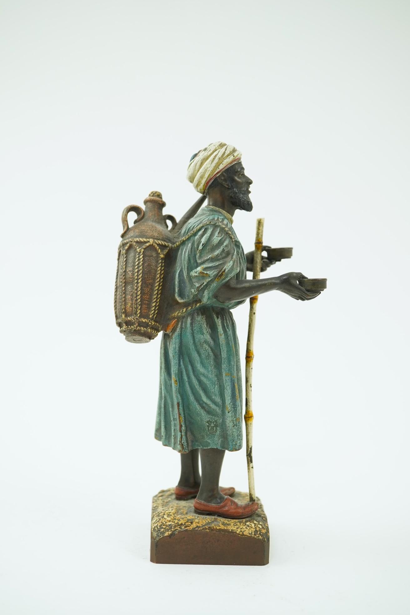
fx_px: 769
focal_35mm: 45
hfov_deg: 29.9
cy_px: 308
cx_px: 205
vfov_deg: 43.6
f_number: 8
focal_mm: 30
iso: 500
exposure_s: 1/50
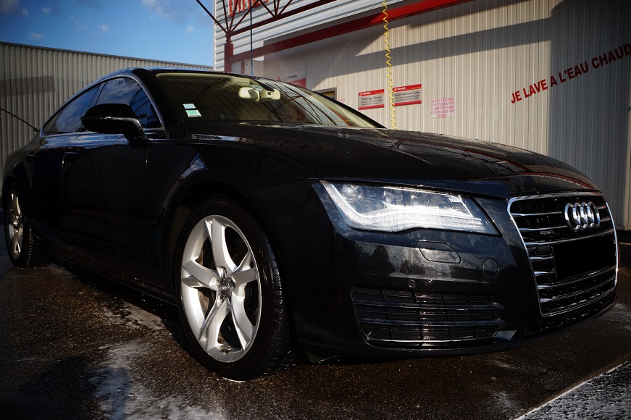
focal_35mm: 31
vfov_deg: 42.3
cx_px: 322
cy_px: 215
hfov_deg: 60.3
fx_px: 543
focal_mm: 20
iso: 100
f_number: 9
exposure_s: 1/200
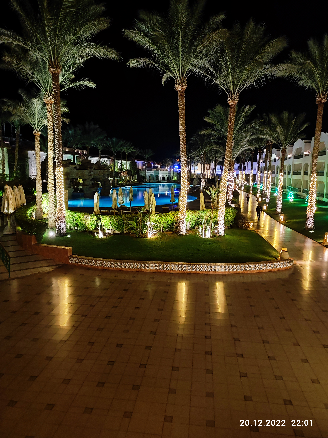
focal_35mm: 25
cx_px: 164
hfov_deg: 54.8
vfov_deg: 69.4
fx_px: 316
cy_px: 219
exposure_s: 1/10
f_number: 1.79
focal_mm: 4.7
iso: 2473
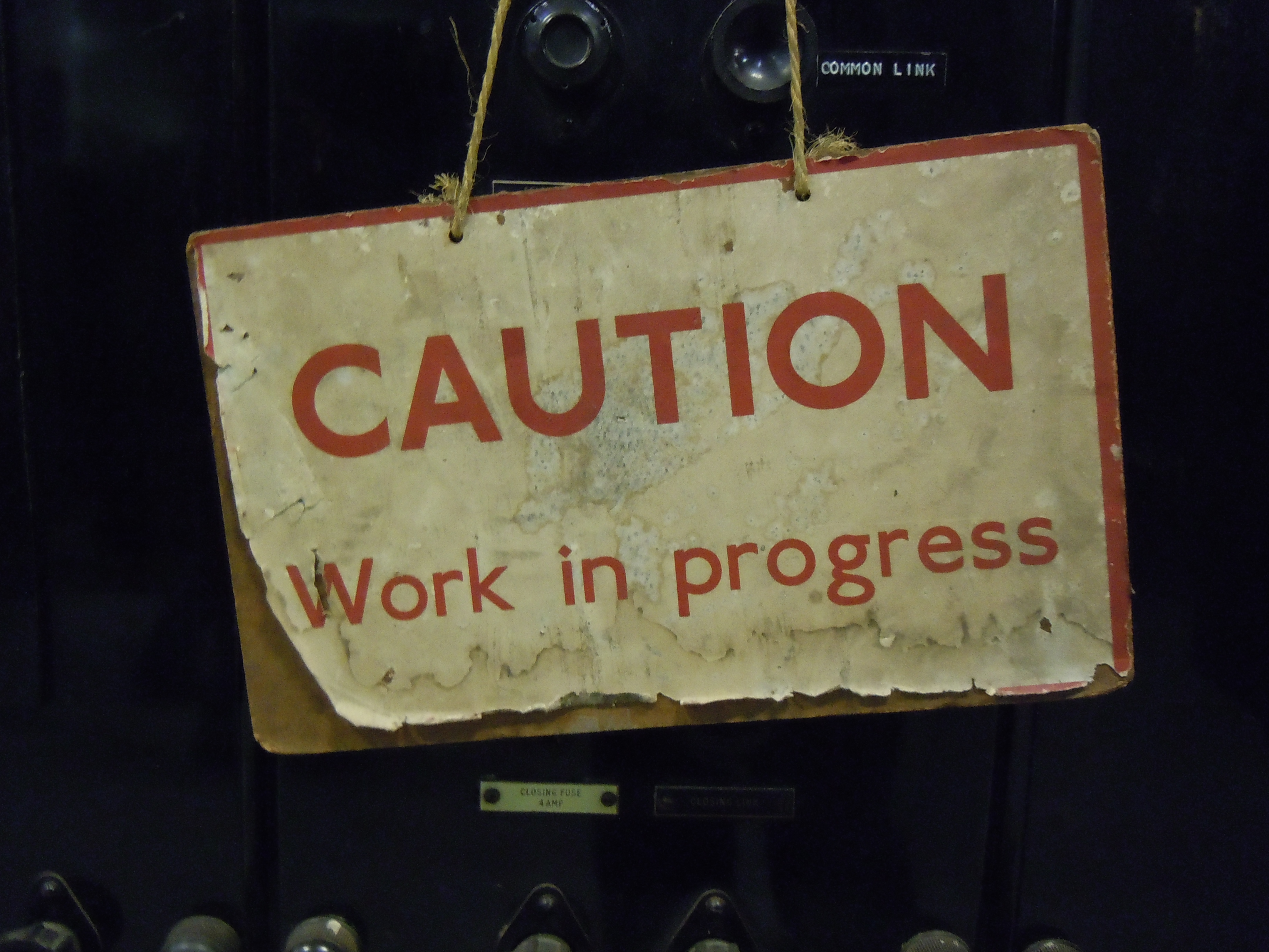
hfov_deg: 60.0
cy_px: 476
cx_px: 634
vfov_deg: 46.8
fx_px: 1100
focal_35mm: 30
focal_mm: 5.4
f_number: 3.5
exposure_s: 1/20
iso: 800
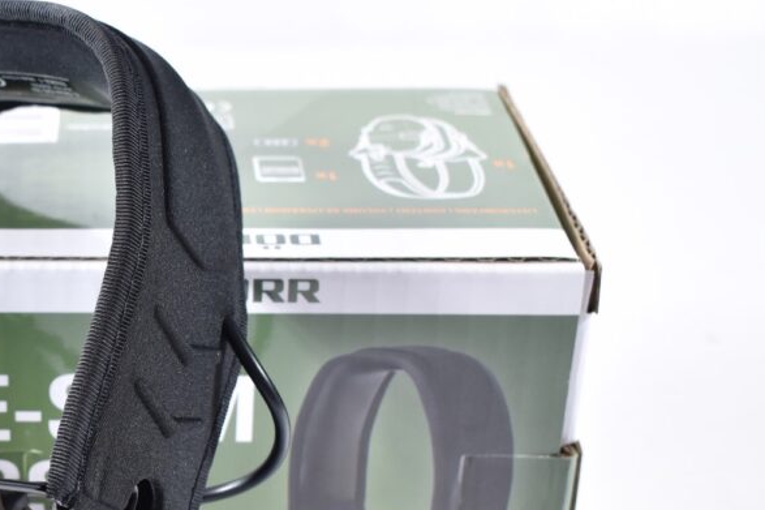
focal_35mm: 95
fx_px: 2019
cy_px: 479
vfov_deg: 14.2
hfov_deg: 20.7
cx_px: -4
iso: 640
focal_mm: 31
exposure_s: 1/40
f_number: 5
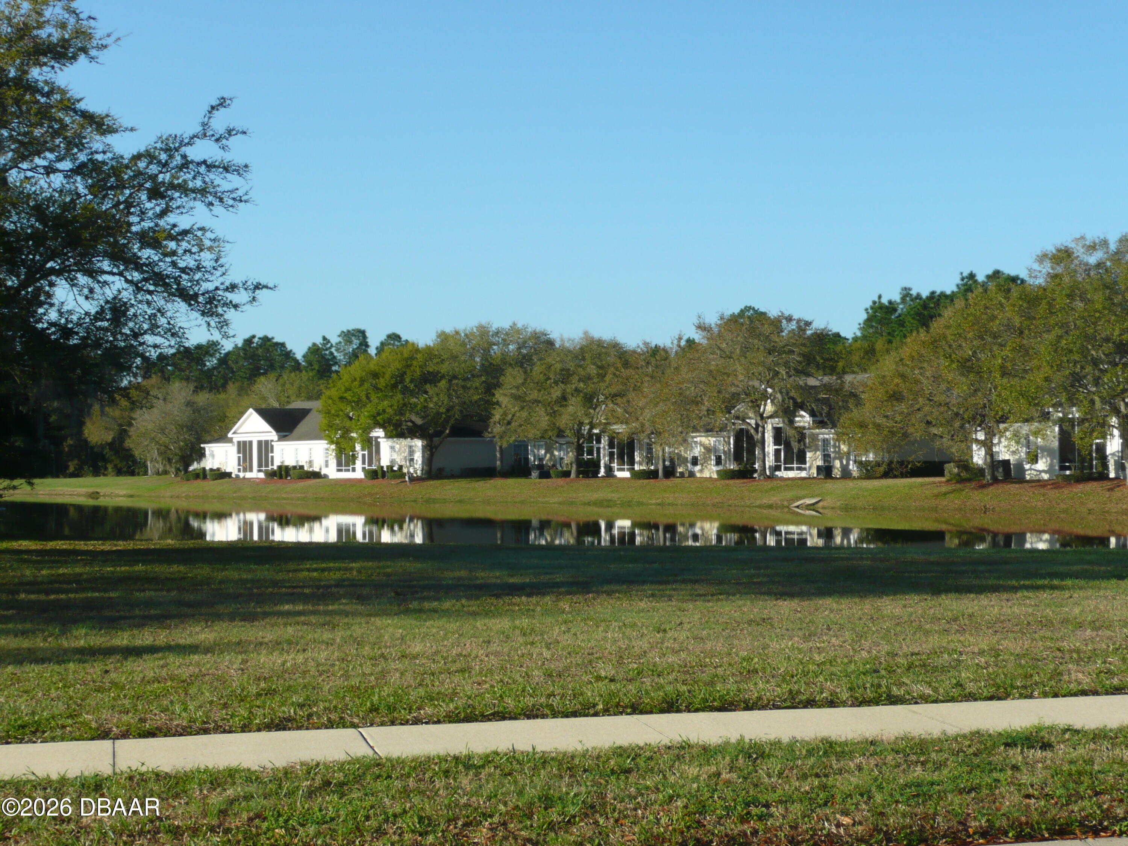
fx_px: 2020
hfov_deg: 31.2
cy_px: 423
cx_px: 564
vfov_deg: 23.7
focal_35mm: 62
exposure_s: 1/400
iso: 100
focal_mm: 10.2
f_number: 4.5
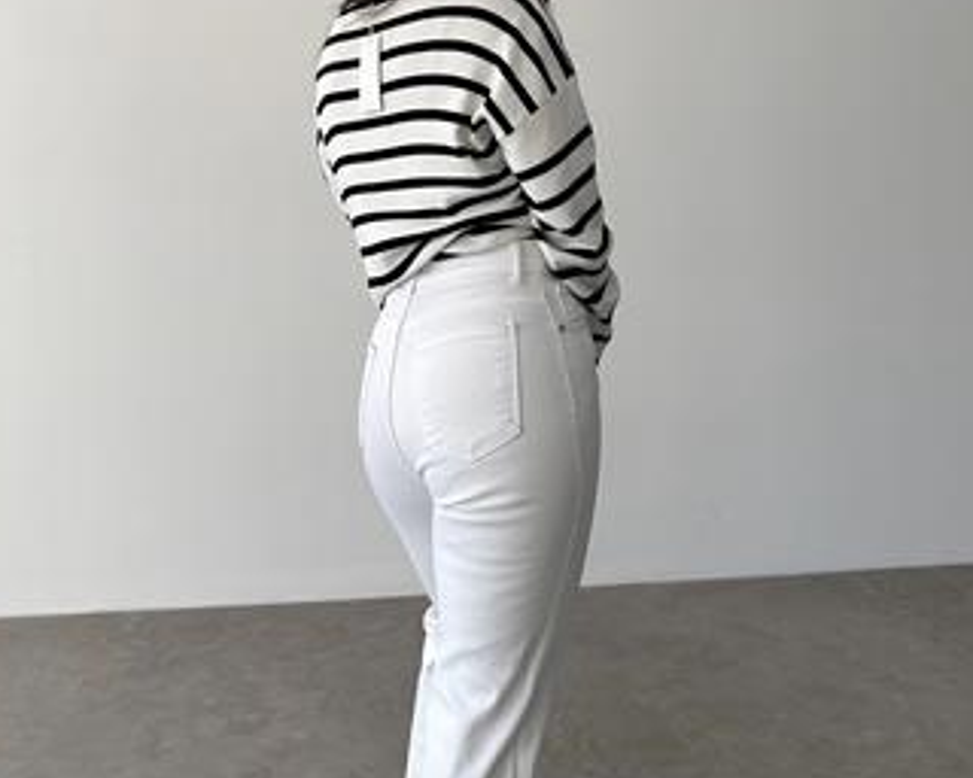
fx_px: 1123
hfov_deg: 46.8
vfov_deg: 36.7
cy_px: 138
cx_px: 520
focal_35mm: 39
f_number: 1.8
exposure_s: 1/400
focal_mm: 6.86
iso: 80
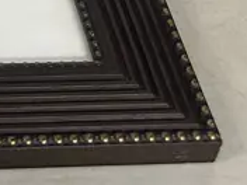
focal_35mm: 140
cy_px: -308
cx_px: -198
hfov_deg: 12.8
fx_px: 999
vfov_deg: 9.1
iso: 200
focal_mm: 6.86
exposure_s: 1/100
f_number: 1.78
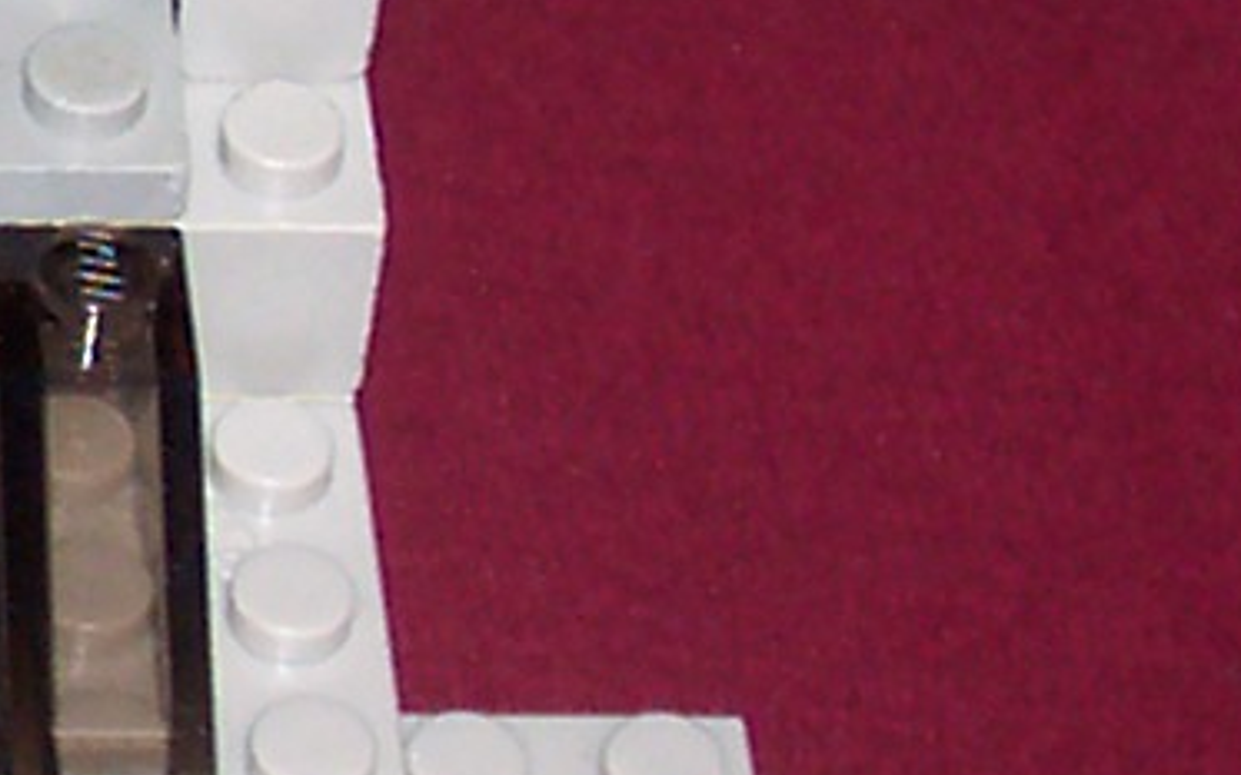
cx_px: -838
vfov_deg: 3.8
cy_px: 243
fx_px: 11734
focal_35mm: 347
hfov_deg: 6.0
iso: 80
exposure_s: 1/73.3
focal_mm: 8.7
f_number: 3.2
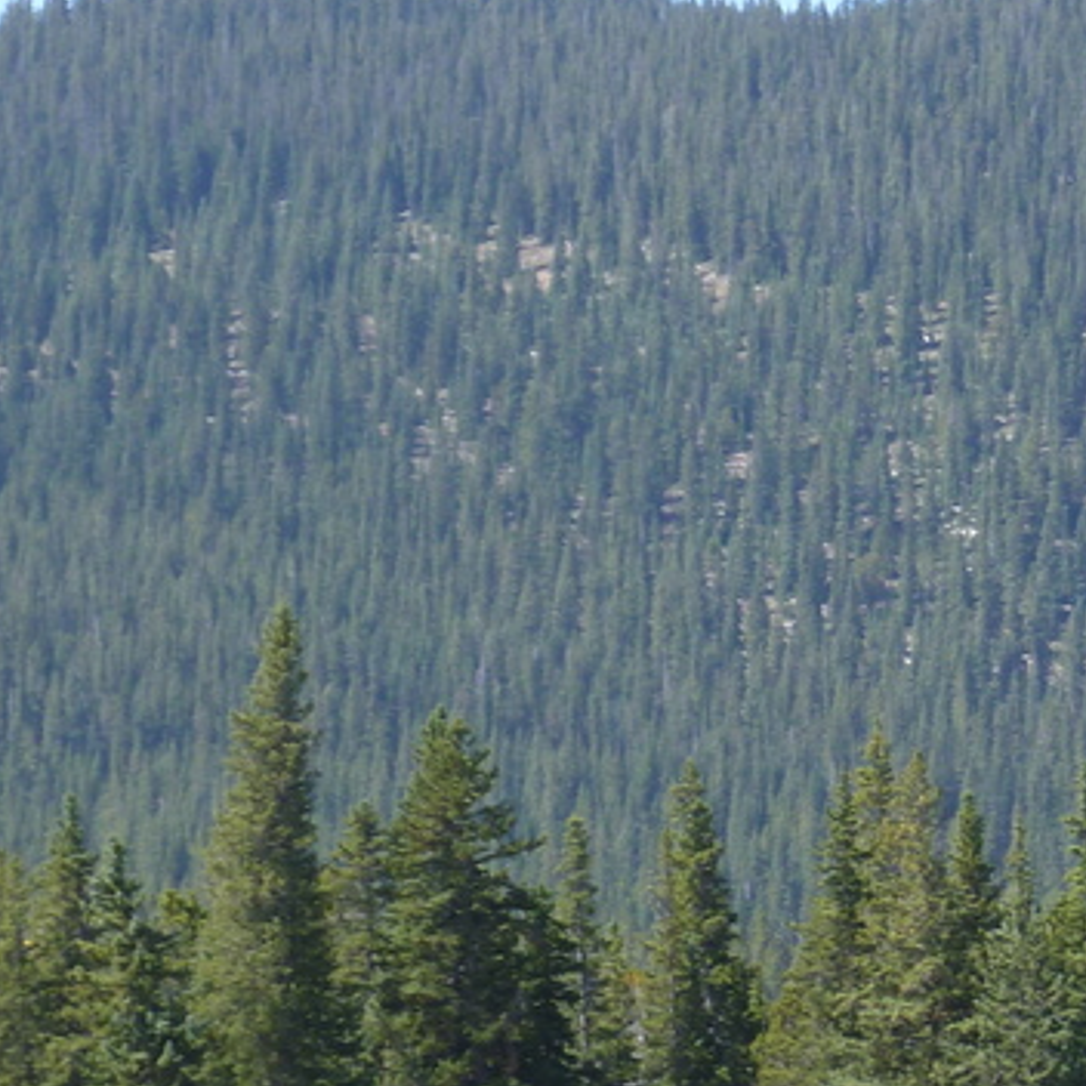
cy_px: 744
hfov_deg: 4.9
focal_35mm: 360
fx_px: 12778
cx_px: 1101
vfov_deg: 4.9
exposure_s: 1/125
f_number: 5.3
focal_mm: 20.2
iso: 80
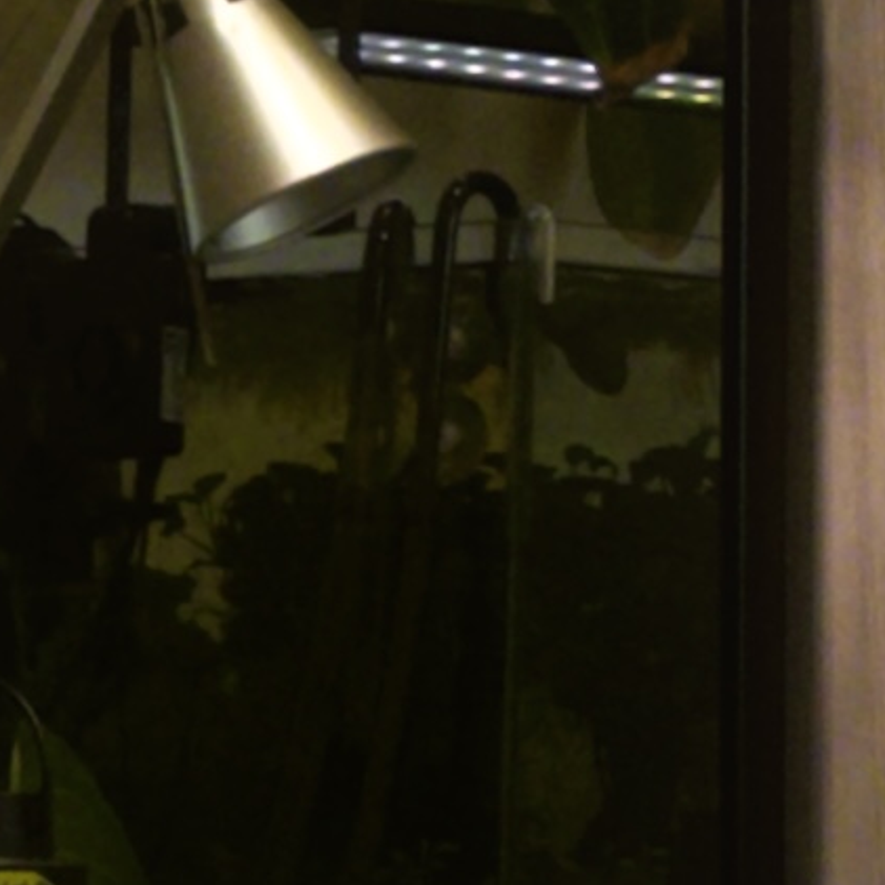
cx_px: -977
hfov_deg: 7.6
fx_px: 6363
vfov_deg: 7.9
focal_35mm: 220
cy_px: 906
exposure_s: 1/121
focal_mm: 4.2
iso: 32
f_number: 1.6
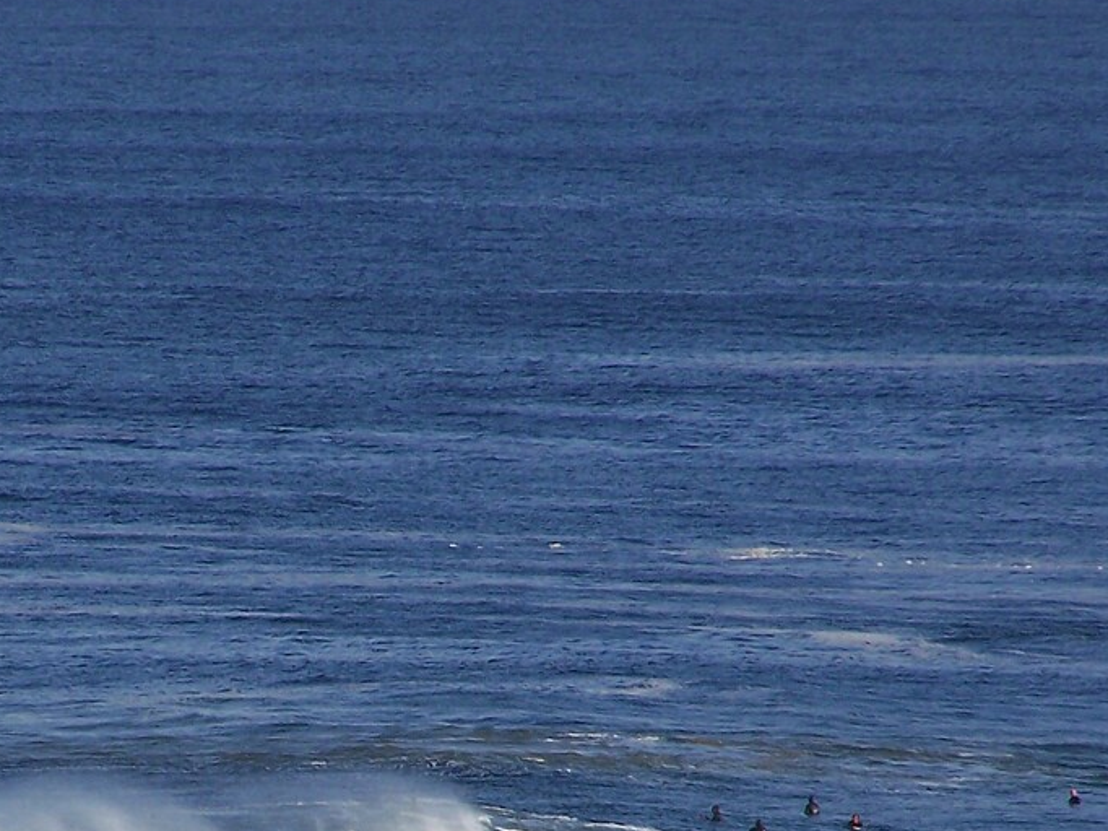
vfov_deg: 1.9
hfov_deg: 2.5
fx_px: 25310
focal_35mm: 791
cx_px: 304
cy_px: 795
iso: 64
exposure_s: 1/320
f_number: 5
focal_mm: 55.9
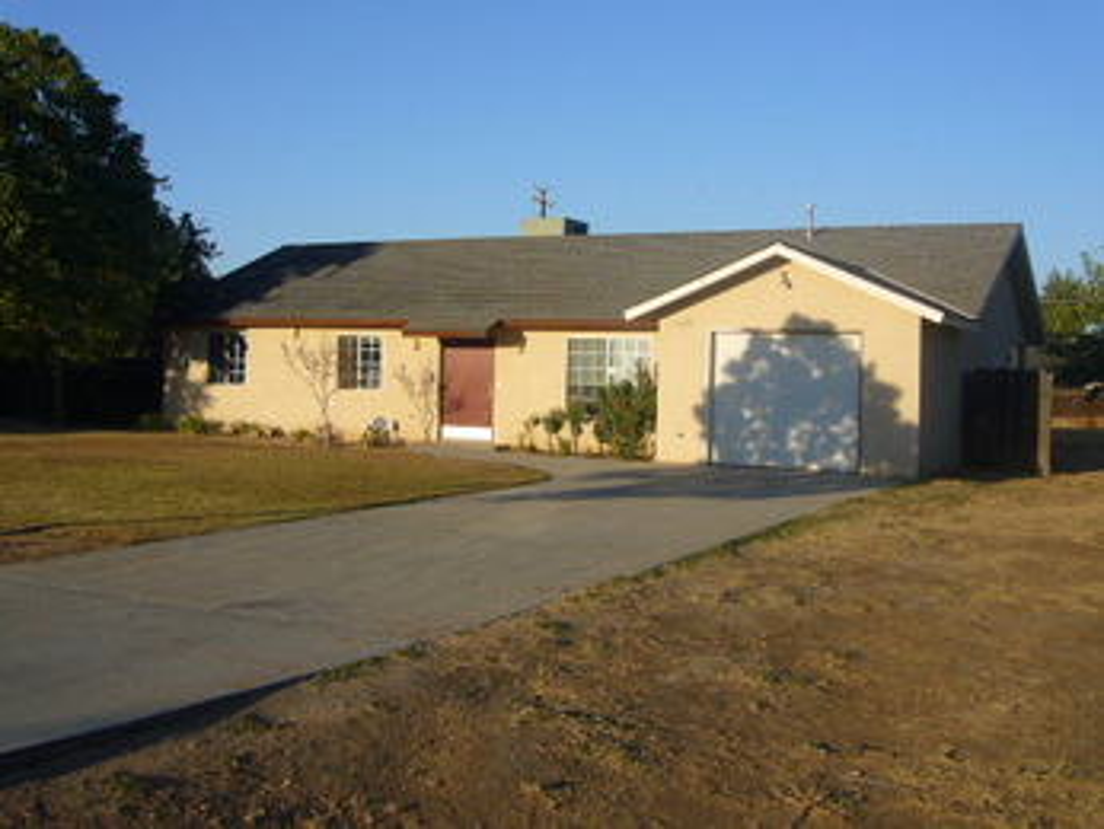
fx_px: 1245
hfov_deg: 47.8
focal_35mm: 39
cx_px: 552
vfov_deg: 36.9
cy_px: 414
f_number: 5.6
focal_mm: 4.6
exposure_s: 1/320
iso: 80
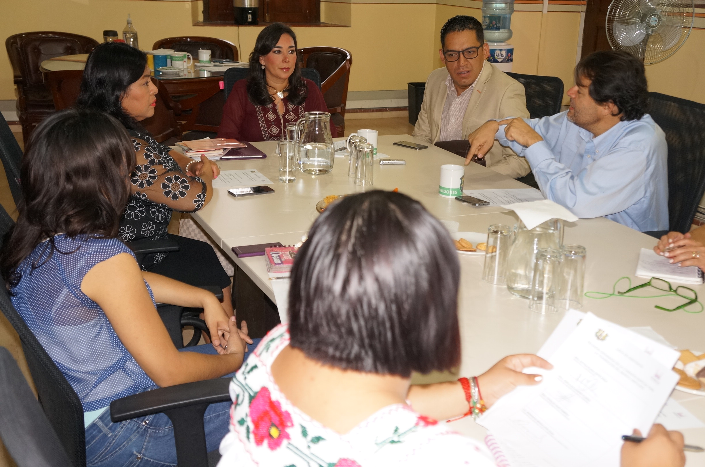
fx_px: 880
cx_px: 352
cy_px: 234
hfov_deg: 43.7
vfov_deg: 29.8
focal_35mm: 45
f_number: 4
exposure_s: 1/60
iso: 800
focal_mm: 30
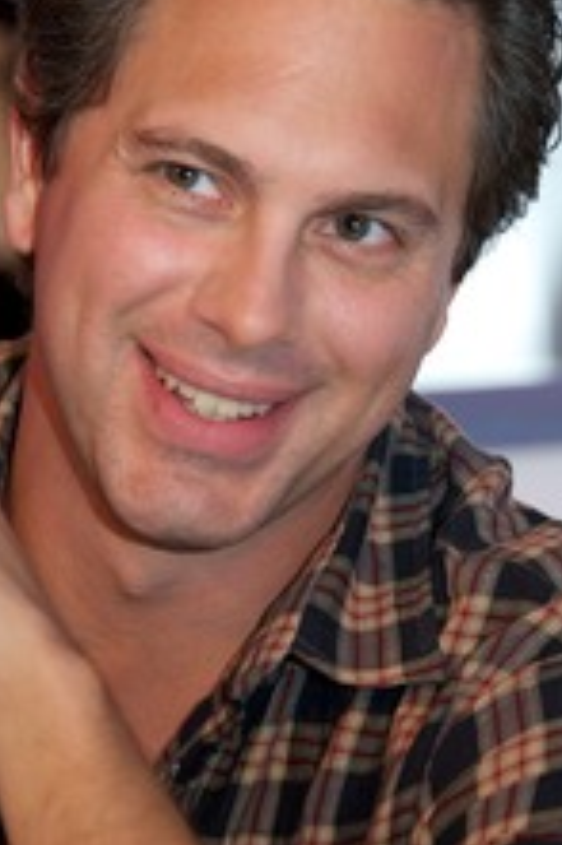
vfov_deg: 6.3
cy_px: 489
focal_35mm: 326
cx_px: 252
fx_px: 7645
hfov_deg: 4.2
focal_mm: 180
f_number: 5.6
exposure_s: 1/60
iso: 1000
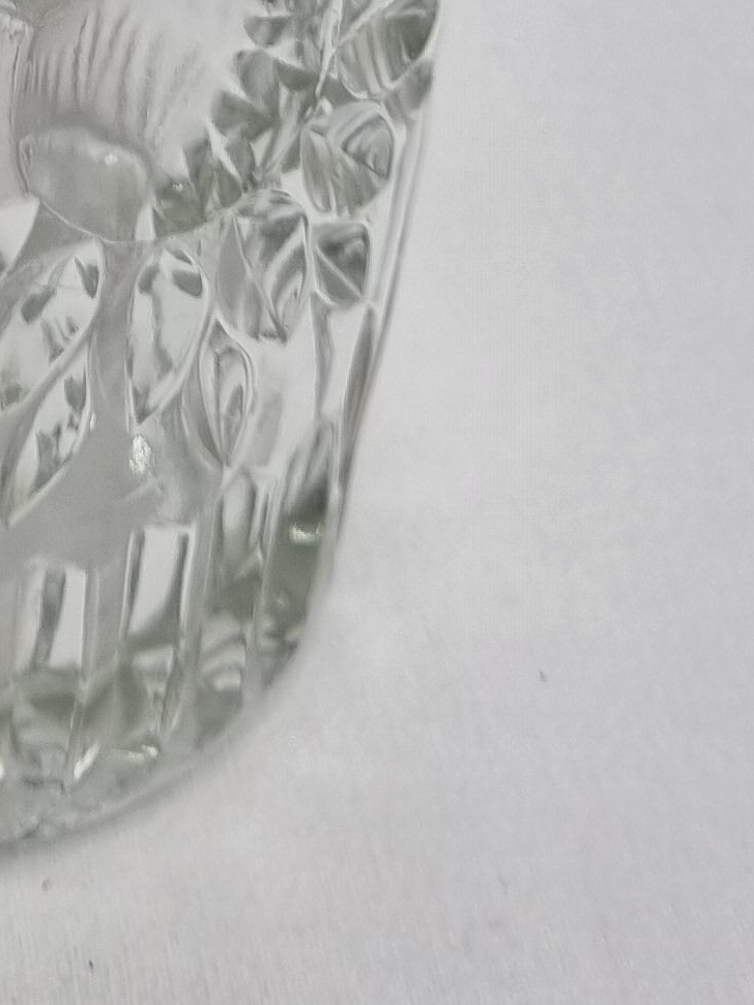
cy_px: -755
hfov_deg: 13.2
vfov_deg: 15.8
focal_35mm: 108
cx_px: -226
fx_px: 3137
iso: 50
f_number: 1.8
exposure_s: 1/232
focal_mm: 5.4
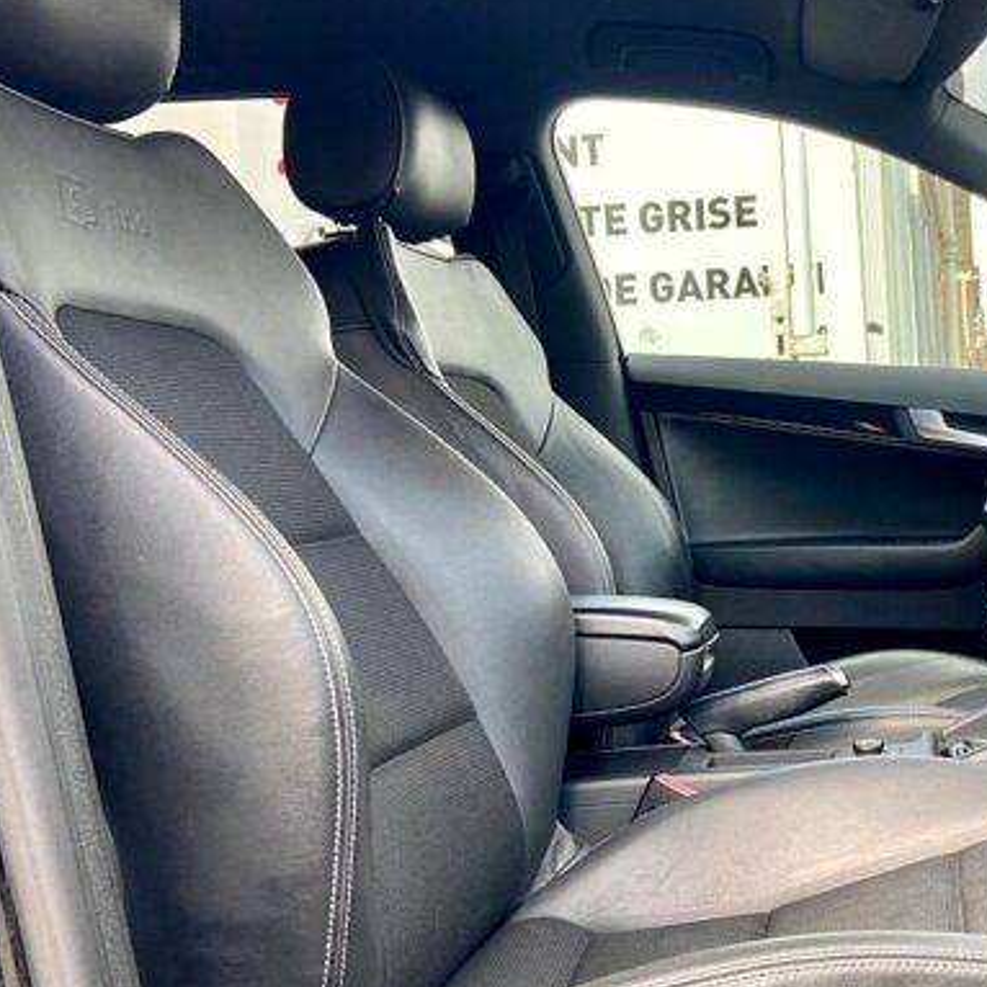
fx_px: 1548
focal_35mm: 48
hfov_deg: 33.8
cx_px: 858
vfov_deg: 35.3
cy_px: 549
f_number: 1.8
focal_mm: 4.25
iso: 40
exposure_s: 1/122
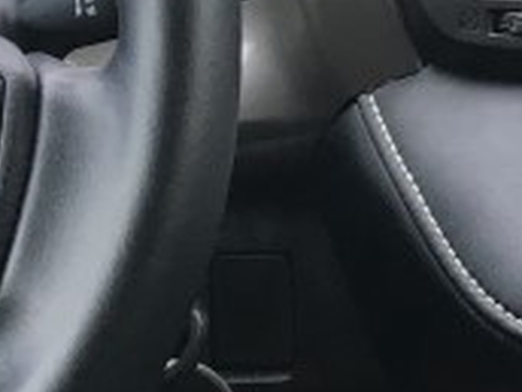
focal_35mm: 173
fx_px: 2609
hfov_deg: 10.7
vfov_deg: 8.6
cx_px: 962
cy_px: 213
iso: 25
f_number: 2.2
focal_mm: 4.15
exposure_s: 1/40
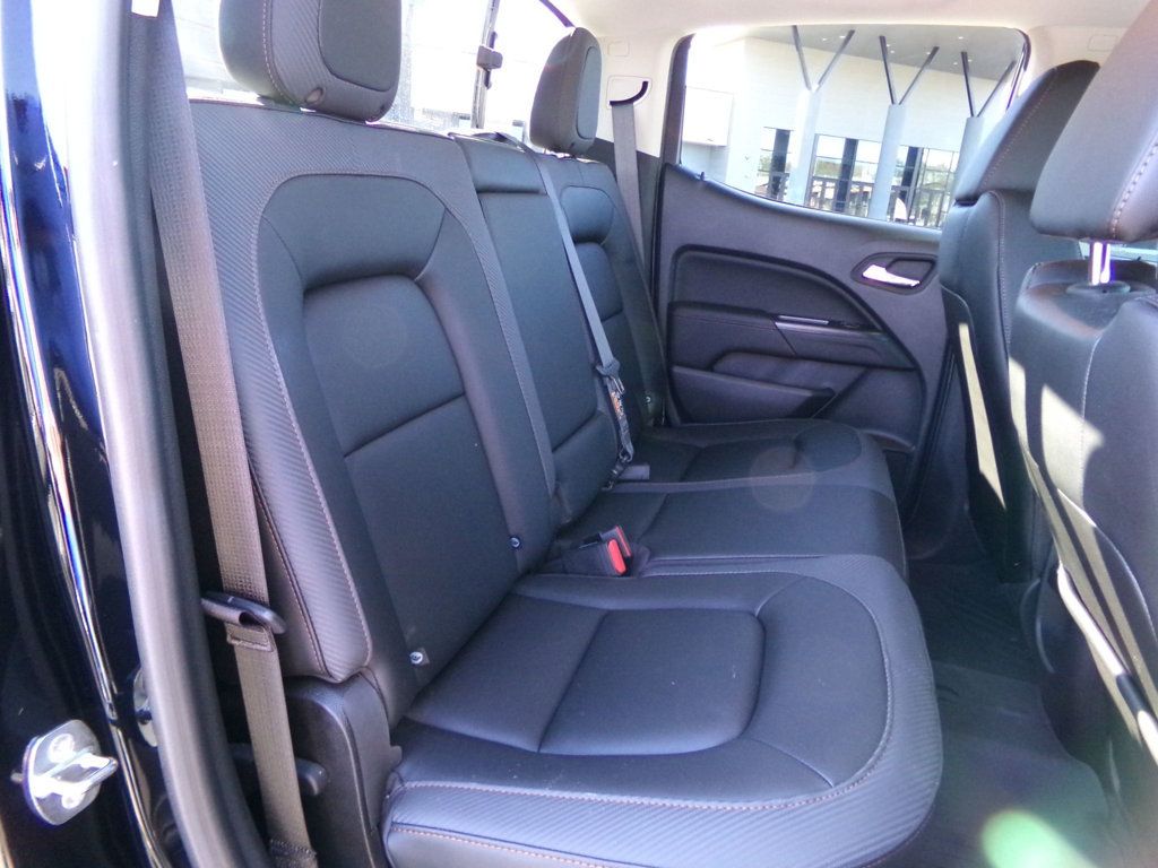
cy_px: 434
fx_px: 803
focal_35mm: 24
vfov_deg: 56.8
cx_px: 579
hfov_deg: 71.6
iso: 800
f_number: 3.7
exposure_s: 1/60
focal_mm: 4.3
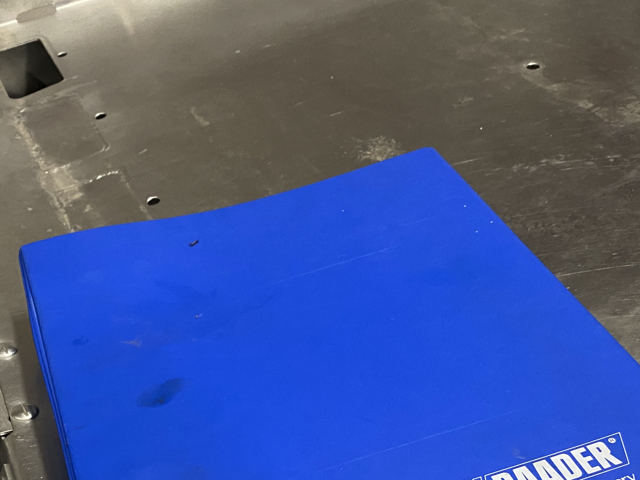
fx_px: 887
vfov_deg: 29.0
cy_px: 439
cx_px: 310
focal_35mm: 48
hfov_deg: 39.7
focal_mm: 4.25
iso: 320
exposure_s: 1/50
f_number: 1.8
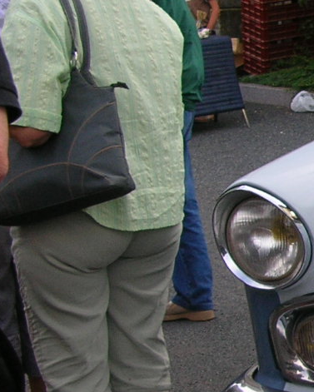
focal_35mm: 116
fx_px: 1347
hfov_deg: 11.9
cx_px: 621
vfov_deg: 16.5
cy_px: 300
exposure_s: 1/283
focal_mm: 5.8
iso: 50
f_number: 2.8
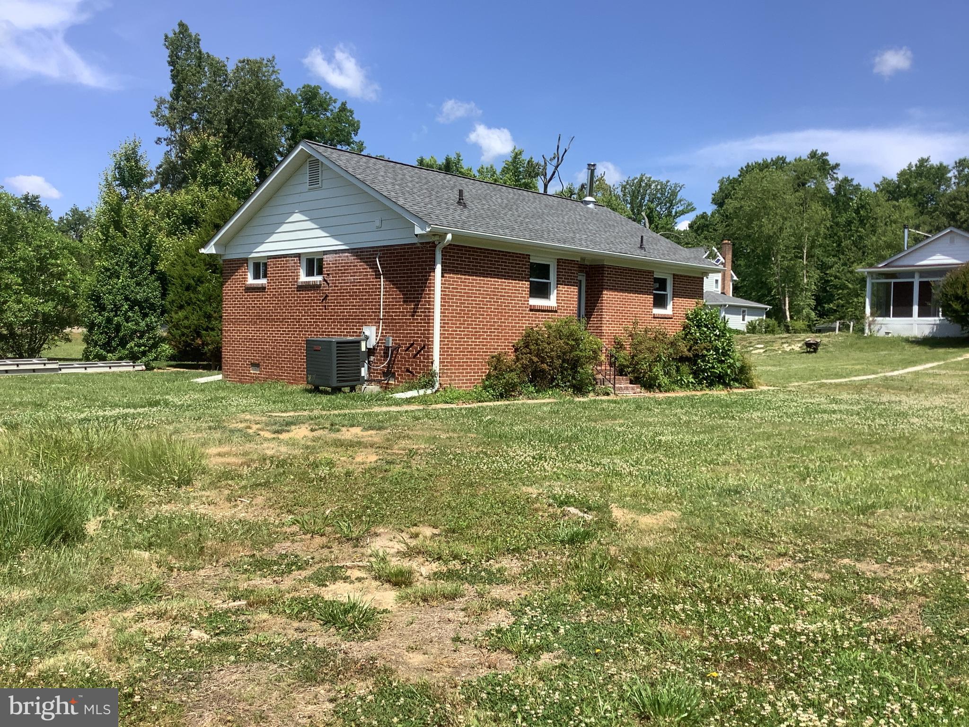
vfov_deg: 45.4
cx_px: 484
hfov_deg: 58.4
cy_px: 364
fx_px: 868
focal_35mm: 31
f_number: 2.4
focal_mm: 3.3
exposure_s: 1/1131
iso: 25
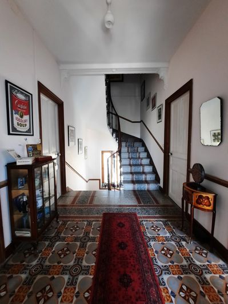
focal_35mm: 13
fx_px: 114
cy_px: 152
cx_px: 114
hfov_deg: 89.9
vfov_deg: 106.2
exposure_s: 1/25
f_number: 2.2
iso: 200
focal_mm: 1.74
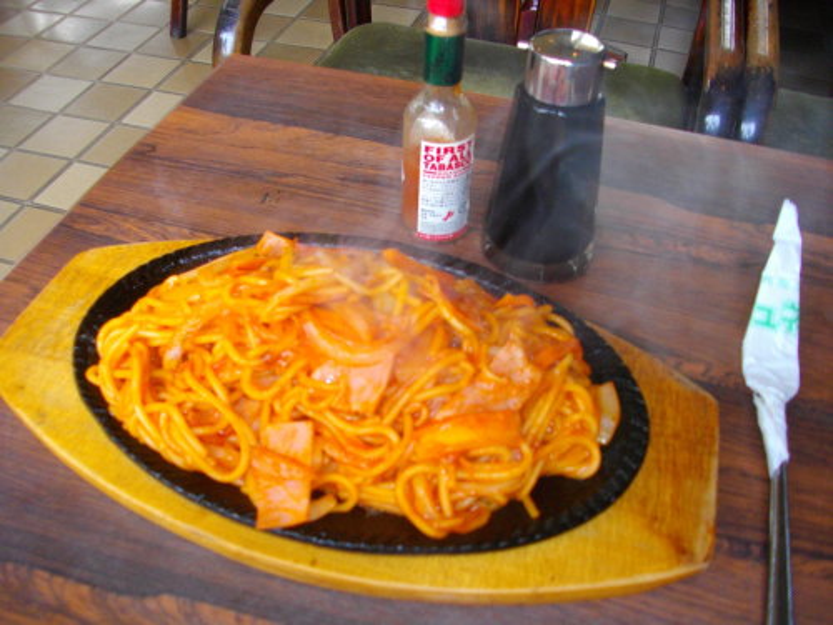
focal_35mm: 31
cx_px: 416
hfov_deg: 58.4
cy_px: 312
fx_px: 746
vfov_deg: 45.4
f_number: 2.9
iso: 200
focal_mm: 5.7
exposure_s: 1/60
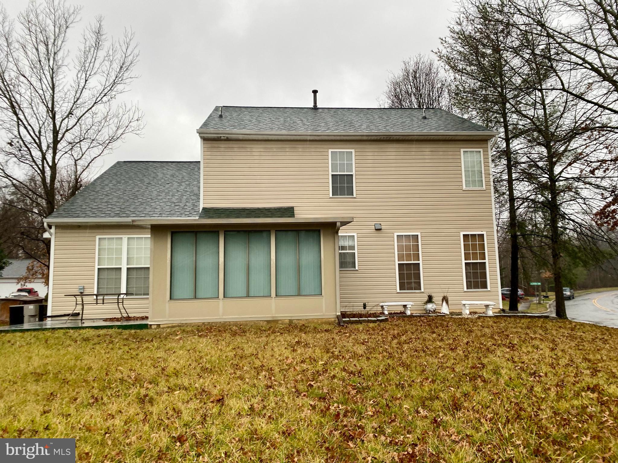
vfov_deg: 53.1
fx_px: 464
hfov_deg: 67.3
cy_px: 232
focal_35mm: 26
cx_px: 309
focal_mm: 4.25
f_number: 1.8
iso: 64
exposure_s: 1/121
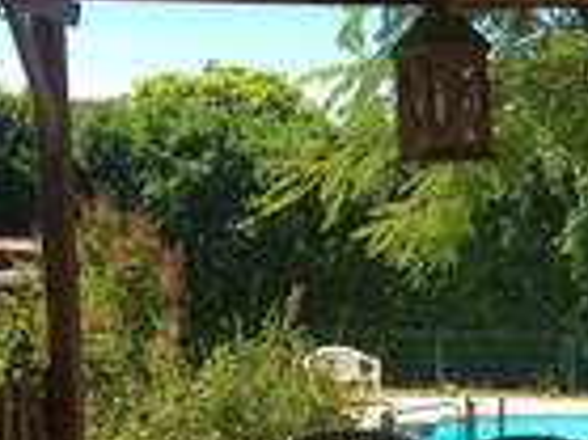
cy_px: 427
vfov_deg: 19.1
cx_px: 486
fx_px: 1273
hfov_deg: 25.5
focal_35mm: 75
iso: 25
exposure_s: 1/509
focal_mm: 4.15
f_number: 2.2
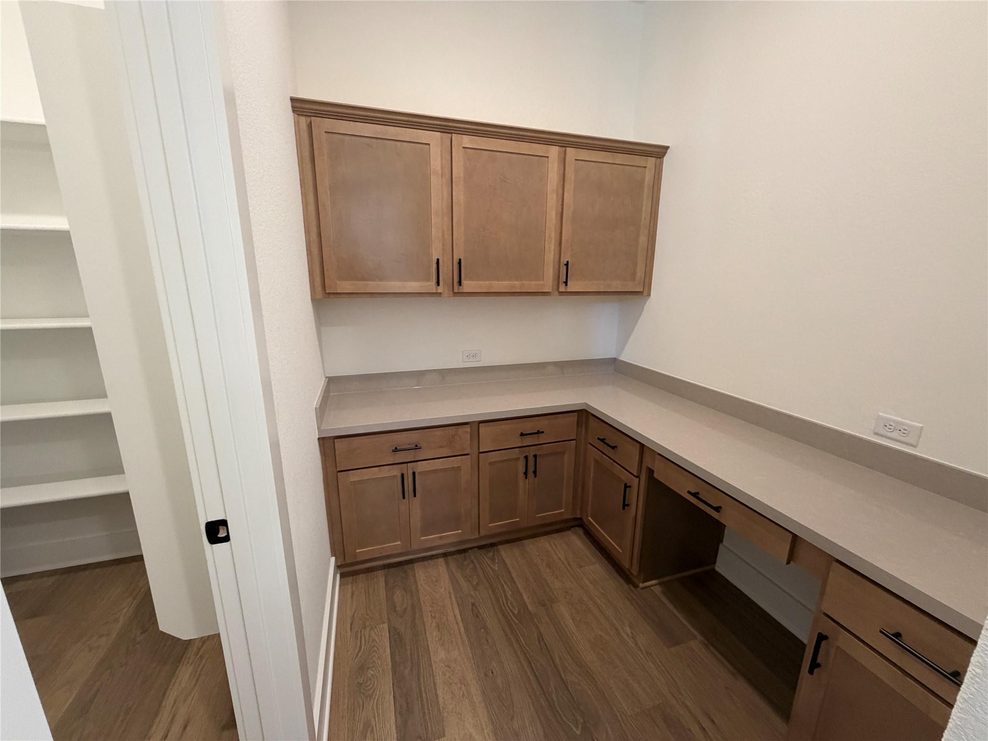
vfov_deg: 85.7
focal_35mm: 14
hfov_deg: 102.1
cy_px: 370
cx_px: 494
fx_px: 400
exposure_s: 1/60
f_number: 2.2
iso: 320
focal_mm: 2.22
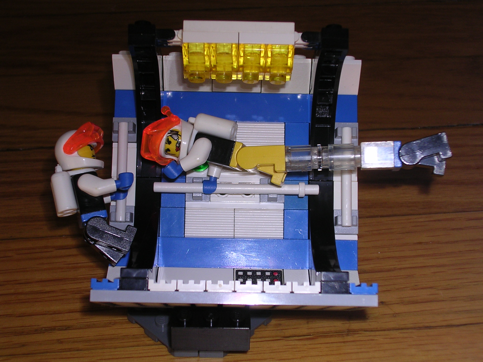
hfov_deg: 27.0
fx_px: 1005
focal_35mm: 72
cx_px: 242
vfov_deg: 20.4
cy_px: 181
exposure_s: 1/60.1
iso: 100
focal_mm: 10.9
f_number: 3.7
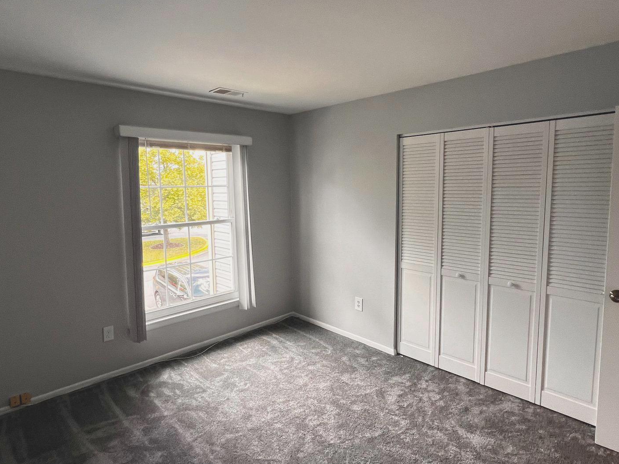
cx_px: 303
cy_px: 223
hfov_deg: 84.6
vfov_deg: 68.7
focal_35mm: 19
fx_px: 340
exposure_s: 1/120
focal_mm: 1.57
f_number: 1.8
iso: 100
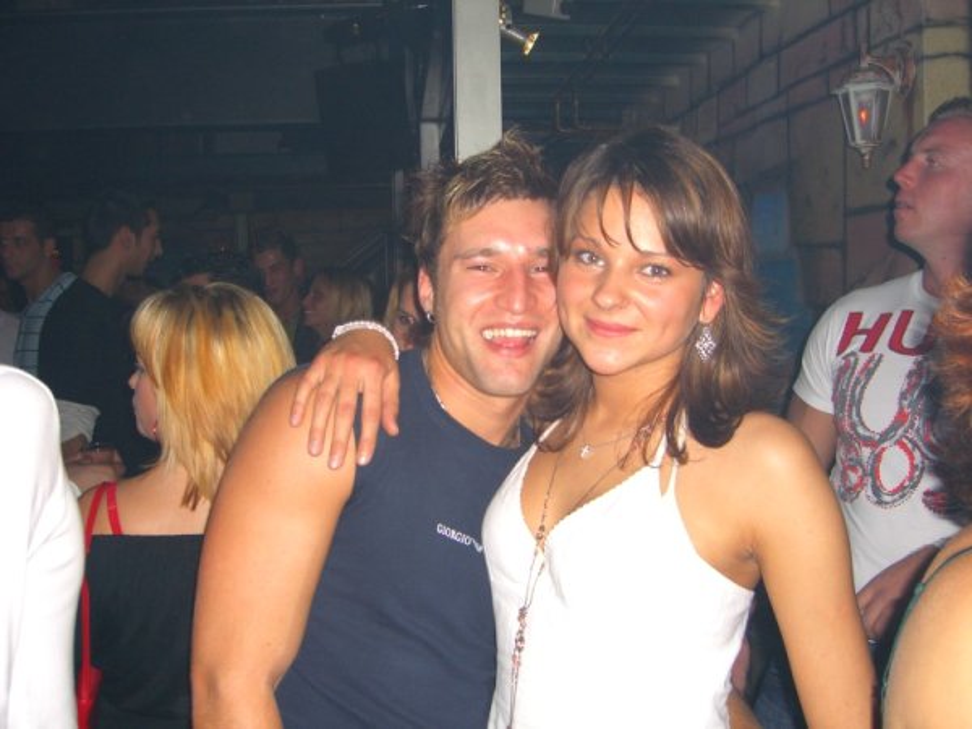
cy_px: 364
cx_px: 486
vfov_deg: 37.7
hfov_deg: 49.0
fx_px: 1067
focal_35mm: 38
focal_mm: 7.9
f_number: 2.8
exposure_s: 1/60
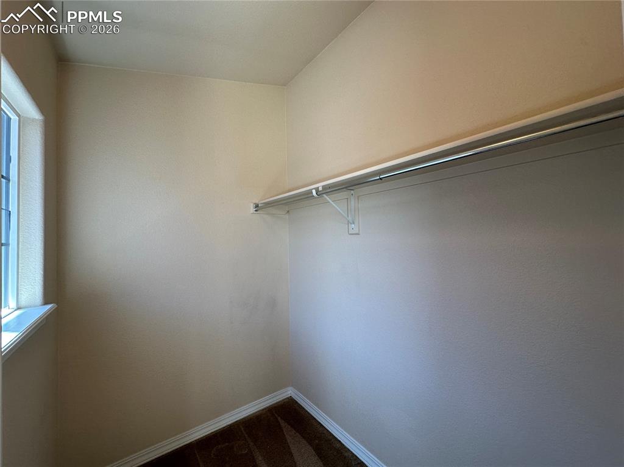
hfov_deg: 102.1
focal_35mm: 14
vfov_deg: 85.6
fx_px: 252
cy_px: 234
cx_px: 312
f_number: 2.2
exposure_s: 1/120
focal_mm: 2.22
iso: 160
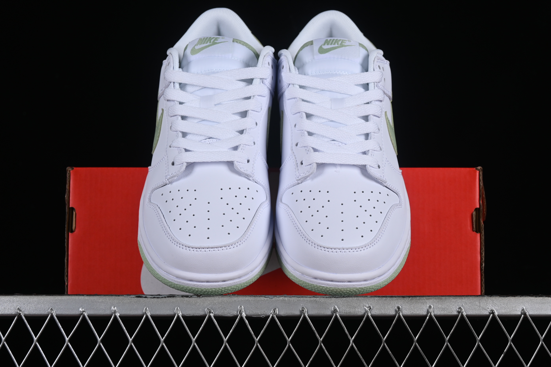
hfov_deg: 27.0
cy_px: 184
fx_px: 1148
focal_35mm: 75
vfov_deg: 18.2
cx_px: 276
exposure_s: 1/125
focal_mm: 50
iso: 160
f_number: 8
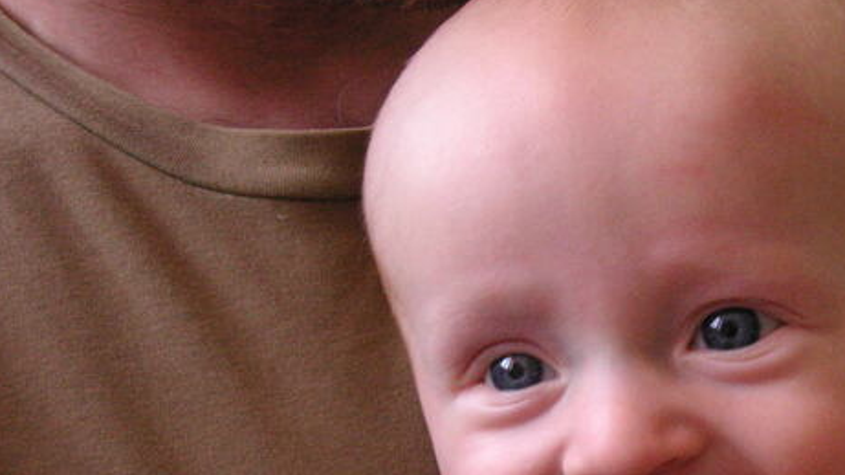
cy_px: 394
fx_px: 1568
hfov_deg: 29.7
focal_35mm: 70
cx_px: 627
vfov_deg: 17.1
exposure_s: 1/45
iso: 160
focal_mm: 6.1
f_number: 2.8
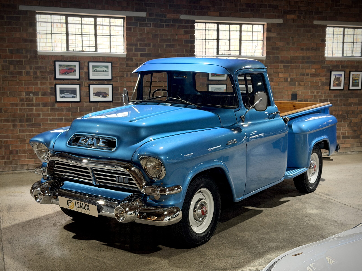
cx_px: 181
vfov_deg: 30.3
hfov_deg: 39.7
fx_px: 502
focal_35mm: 48
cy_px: 136
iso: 250
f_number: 1.78
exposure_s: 1/50
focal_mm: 6.76
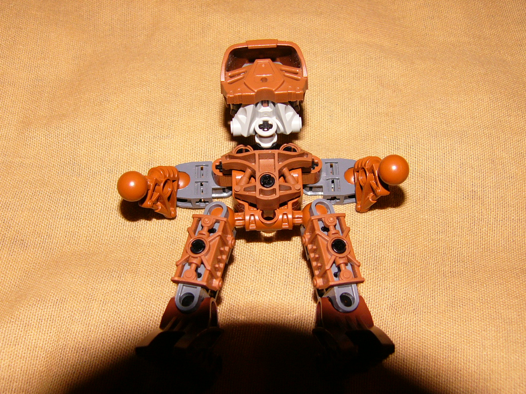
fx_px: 714
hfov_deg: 40.4
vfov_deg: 30.9
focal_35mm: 47
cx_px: 263
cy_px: 197
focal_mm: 7.8
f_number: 2.8
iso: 100
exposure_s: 1/100
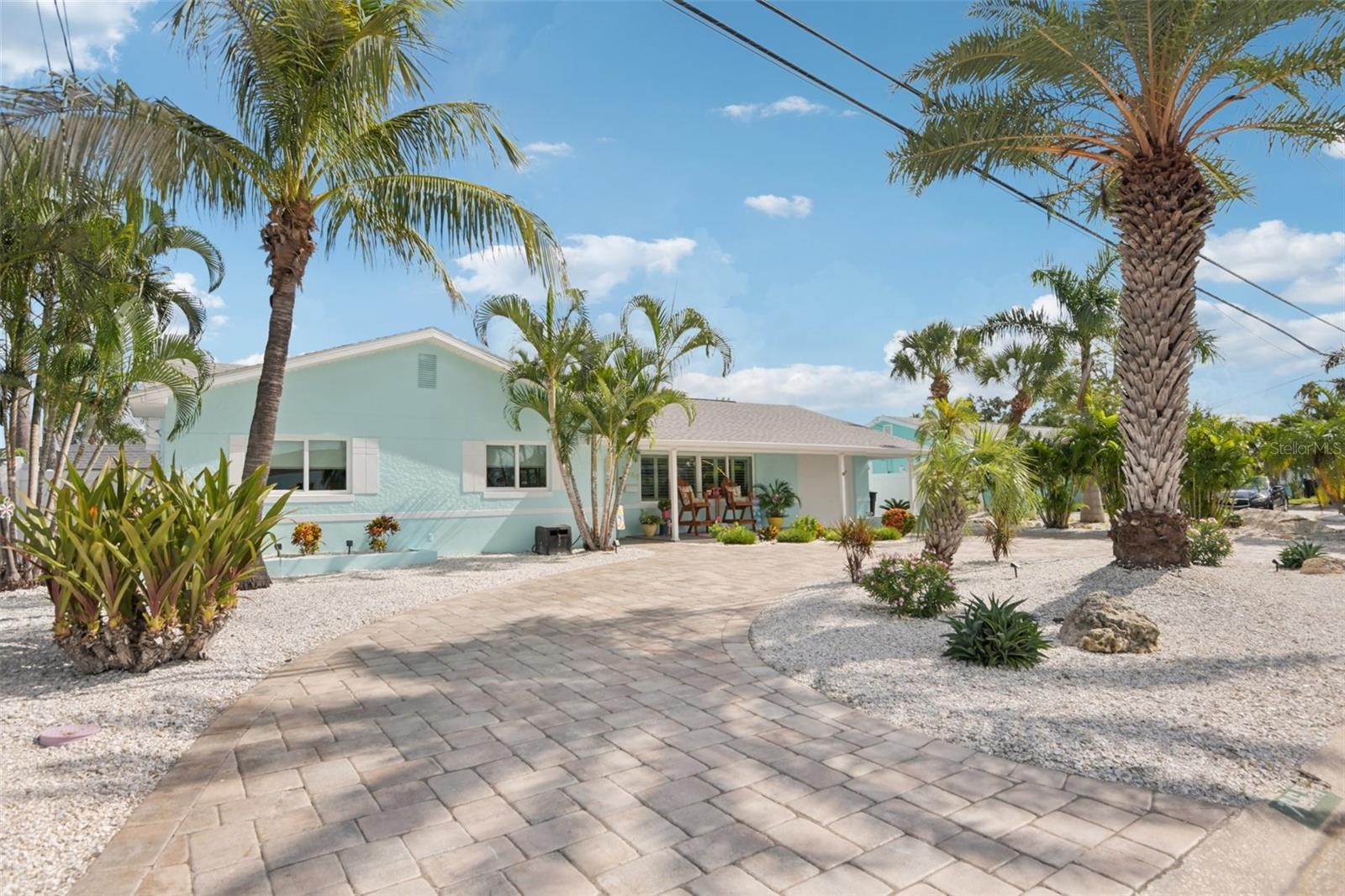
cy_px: 448
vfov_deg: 64.5
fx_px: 710
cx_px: 672
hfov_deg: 86.9
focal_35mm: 19
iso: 400
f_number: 8
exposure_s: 1/2500
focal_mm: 19
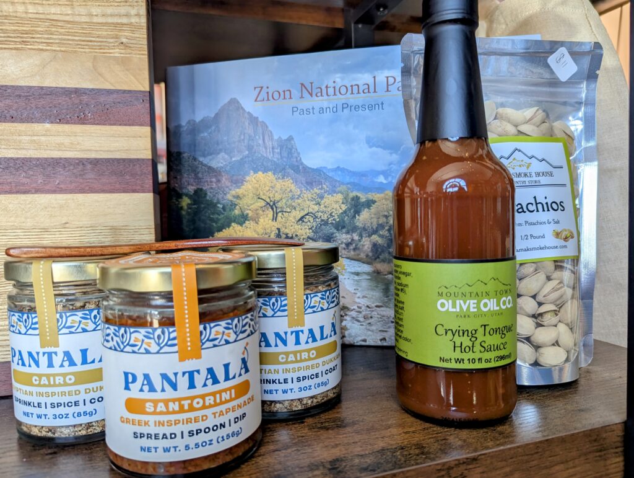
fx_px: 440
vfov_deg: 56.9
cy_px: 239
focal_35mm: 24
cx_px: 317
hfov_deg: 71.5
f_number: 1.85
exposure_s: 1/63.5
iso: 40
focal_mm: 6.81
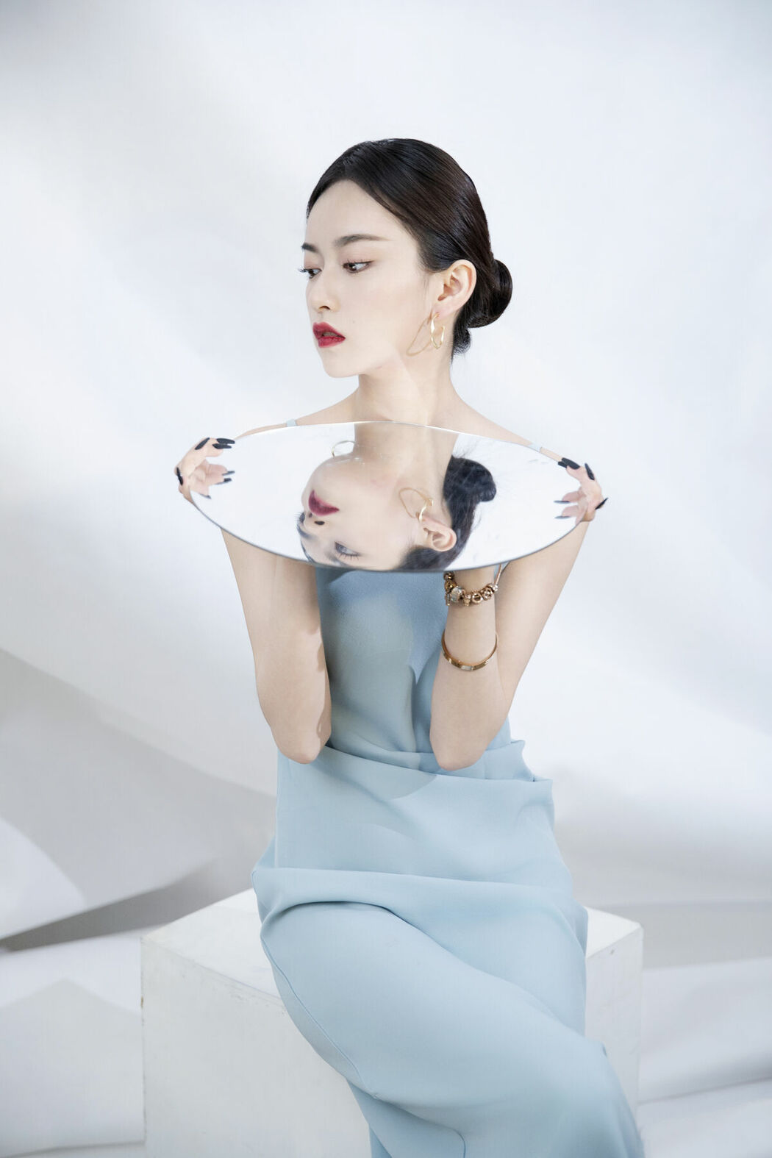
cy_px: 579
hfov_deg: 21.9
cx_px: 386
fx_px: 1994
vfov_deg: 32.4
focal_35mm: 62
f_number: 3.2
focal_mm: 63
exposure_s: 1/100
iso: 1250
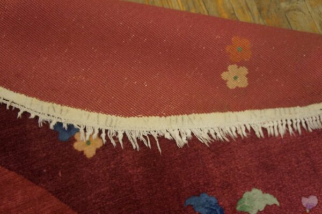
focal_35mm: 38
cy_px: 107
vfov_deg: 35.4
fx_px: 335
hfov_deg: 51.3
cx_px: 161
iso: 2500
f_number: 4
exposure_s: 1/160
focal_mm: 25
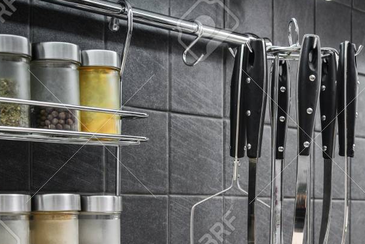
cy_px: 225
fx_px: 862
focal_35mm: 85
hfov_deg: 23.4
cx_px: 313
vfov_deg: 15.9
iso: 320
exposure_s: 1/30
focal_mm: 40
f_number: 5.6
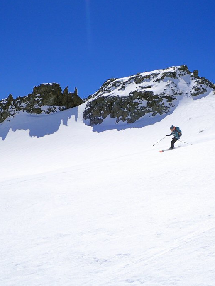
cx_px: 99
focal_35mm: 55
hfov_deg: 26.5
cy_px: 138
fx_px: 456
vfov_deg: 34.9
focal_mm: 6.86
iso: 100
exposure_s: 1/400
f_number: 10
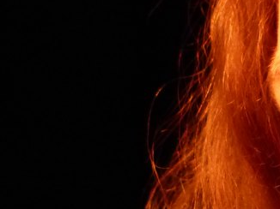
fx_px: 9400
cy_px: 176
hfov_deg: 1.7
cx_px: 299
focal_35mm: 1163
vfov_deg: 1.3
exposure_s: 1/40
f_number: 2.8
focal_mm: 68.1
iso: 800
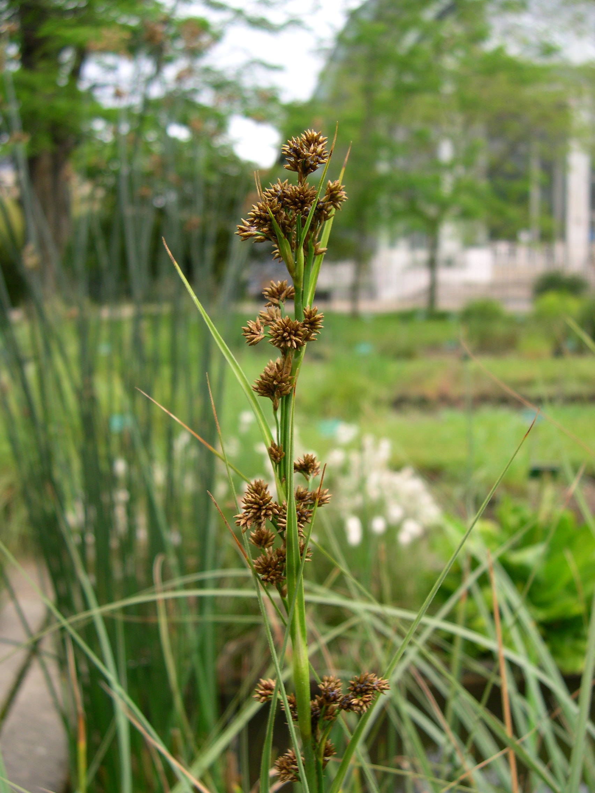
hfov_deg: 37.7
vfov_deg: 49.0
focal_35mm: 38
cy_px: 396
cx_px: 298
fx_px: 871
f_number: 2.8
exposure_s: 1/174
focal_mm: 8
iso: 100
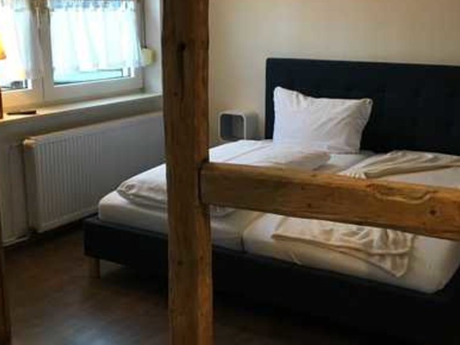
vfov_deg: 30.3
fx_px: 638
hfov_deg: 39.6
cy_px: 174
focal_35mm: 48
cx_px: 235
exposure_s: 1/33
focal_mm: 4.15
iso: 200
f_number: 2.2
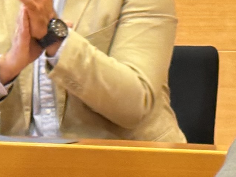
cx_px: 107
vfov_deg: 5.0
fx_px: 2046
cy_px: 97
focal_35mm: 300
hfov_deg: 6.6
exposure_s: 1/50
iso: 200
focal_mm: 6.86
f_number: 1.78
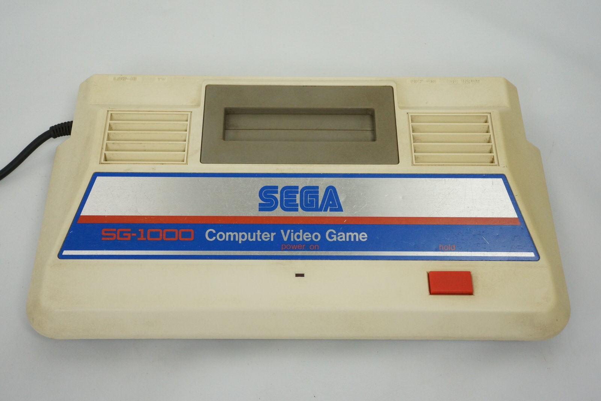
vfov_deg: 29.2
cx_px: 300
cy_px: 200
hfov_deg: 42.7
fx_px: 768
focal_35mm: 46
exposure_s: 1/60
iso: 1600
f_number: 11
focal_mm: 31
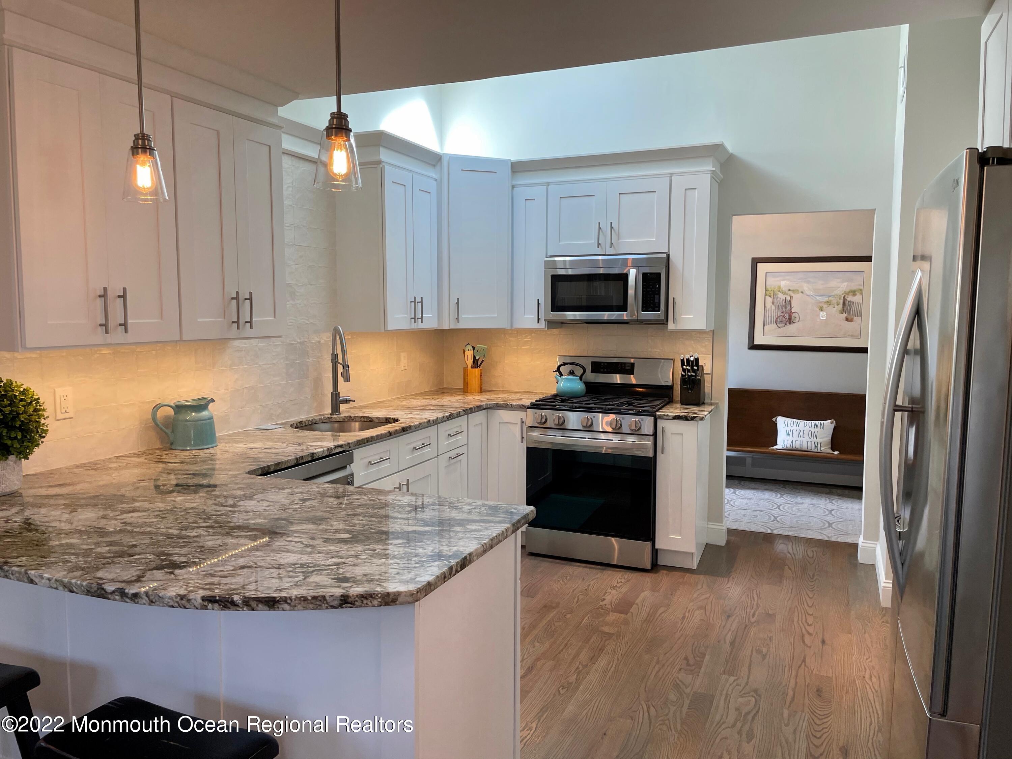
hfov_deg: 67.3
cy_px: 380
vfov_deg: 53.1
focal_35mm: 26
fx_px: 760
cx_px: 506
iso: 50
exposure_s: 1/120
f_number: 1.6
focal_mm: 4.2
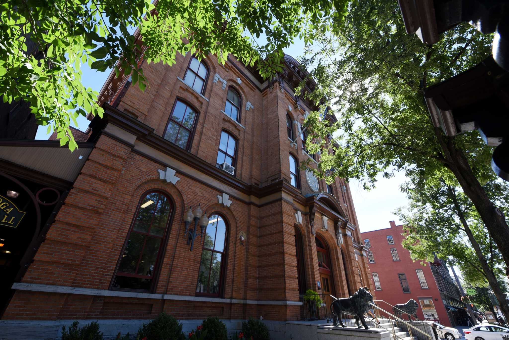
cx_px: 254
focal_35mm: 19
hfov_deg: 86.9
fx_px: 269
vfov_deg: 64.6
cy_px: 170
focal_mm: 19
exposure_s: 1/160
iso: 400
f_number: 13
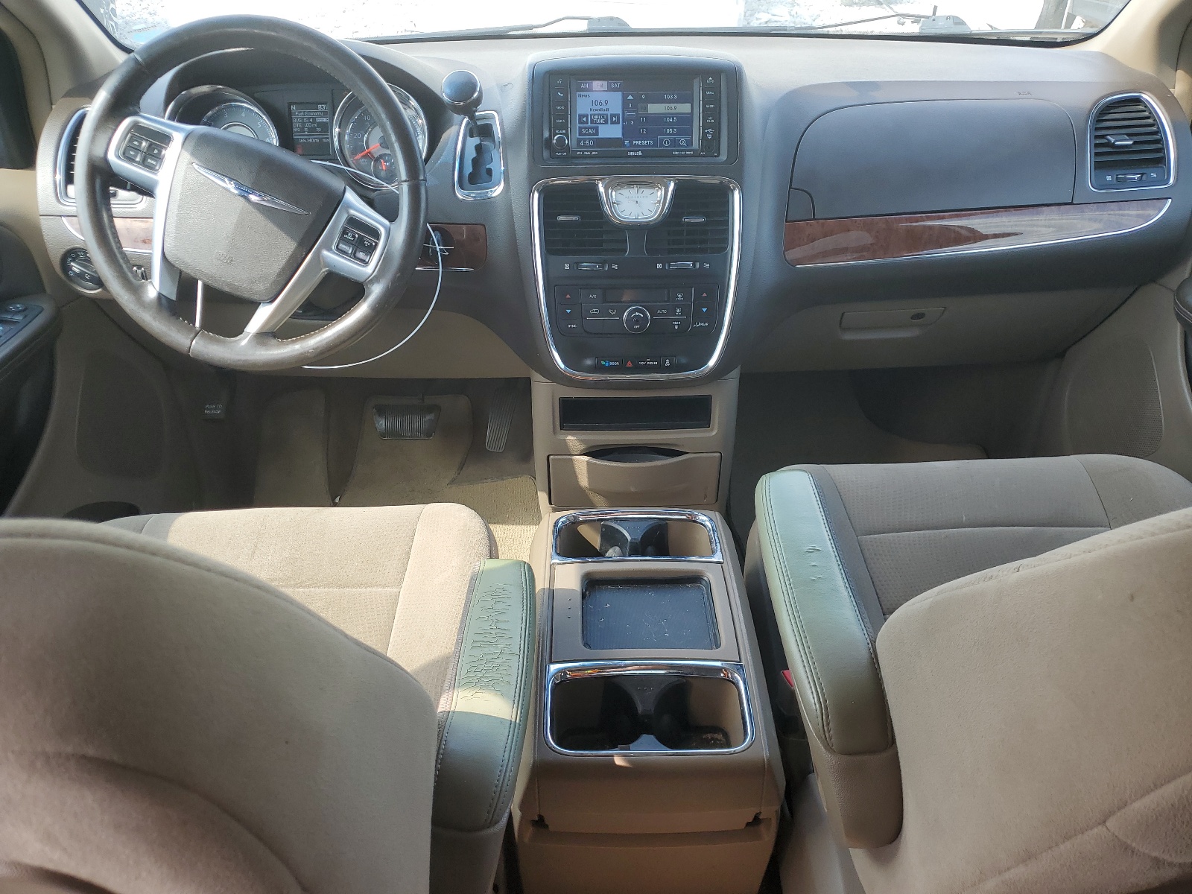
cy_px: 447
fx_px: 895
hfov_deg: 67.3
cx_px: 596
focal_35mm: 26
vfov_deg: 53.1
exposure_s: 1/294
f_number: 1.5
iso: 50
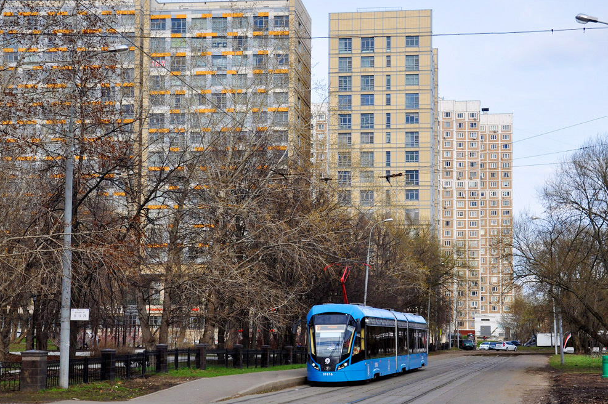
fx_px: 1046
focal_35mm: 62
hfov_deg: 32.3
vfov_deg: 21.8
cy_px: 232
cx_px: 362
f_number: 6.3
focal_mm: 34
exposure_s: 1/320
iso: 200
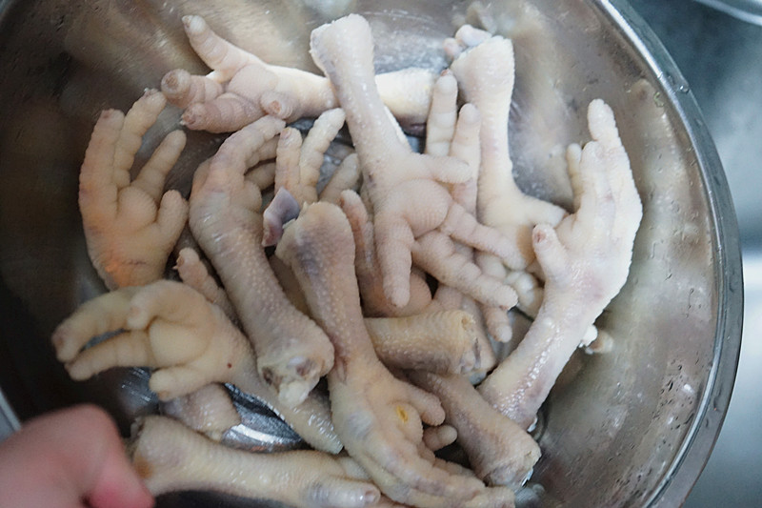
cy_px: 254
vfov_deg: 27.5
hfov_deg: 40.4
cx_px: 381
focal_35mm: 49
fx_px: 1037
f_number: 4.5
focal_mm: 49
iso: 6400
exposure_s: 1/20
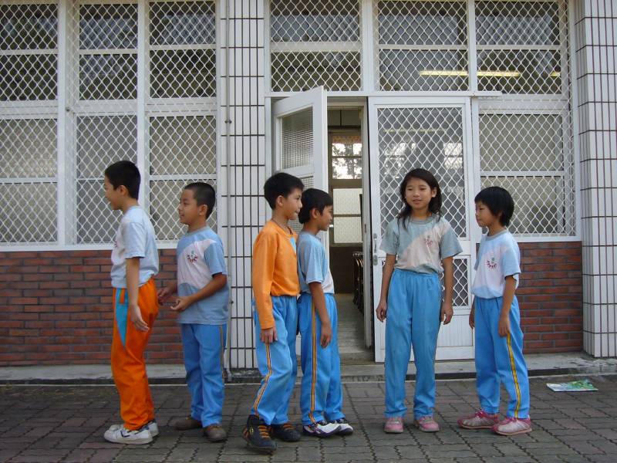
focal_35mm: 40
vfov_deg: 36.0
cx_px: 308
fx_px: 713
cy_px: 232
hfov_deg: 46.8
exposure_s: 1/500
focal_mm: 4.7
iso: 100
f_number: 2.8
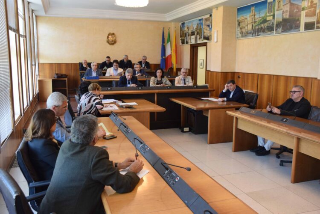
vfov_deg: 40.0
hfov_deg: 57.2
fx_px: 293
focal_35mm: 33
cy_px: 107
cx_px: 160
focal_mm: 22
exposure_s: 1/100
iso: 2000
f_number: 6.3
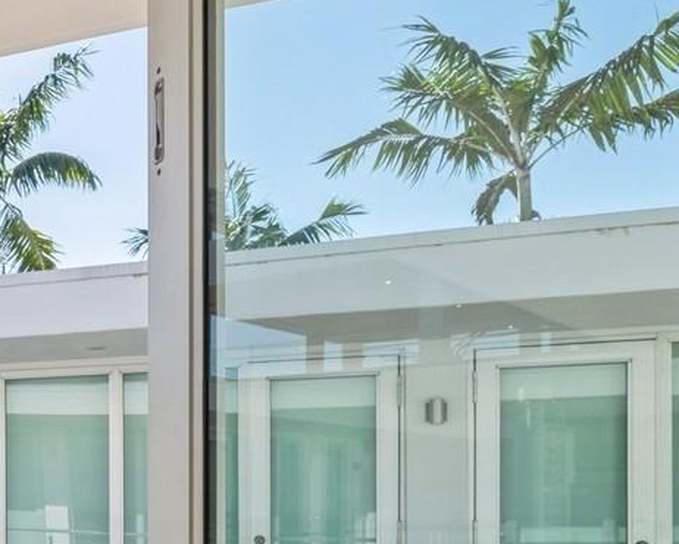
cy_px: 505
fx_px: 1045
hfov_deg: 26.4
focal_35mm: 52
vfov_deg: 27.9
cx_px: -332
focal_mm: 16
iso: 200
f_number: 10
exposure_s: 1/250
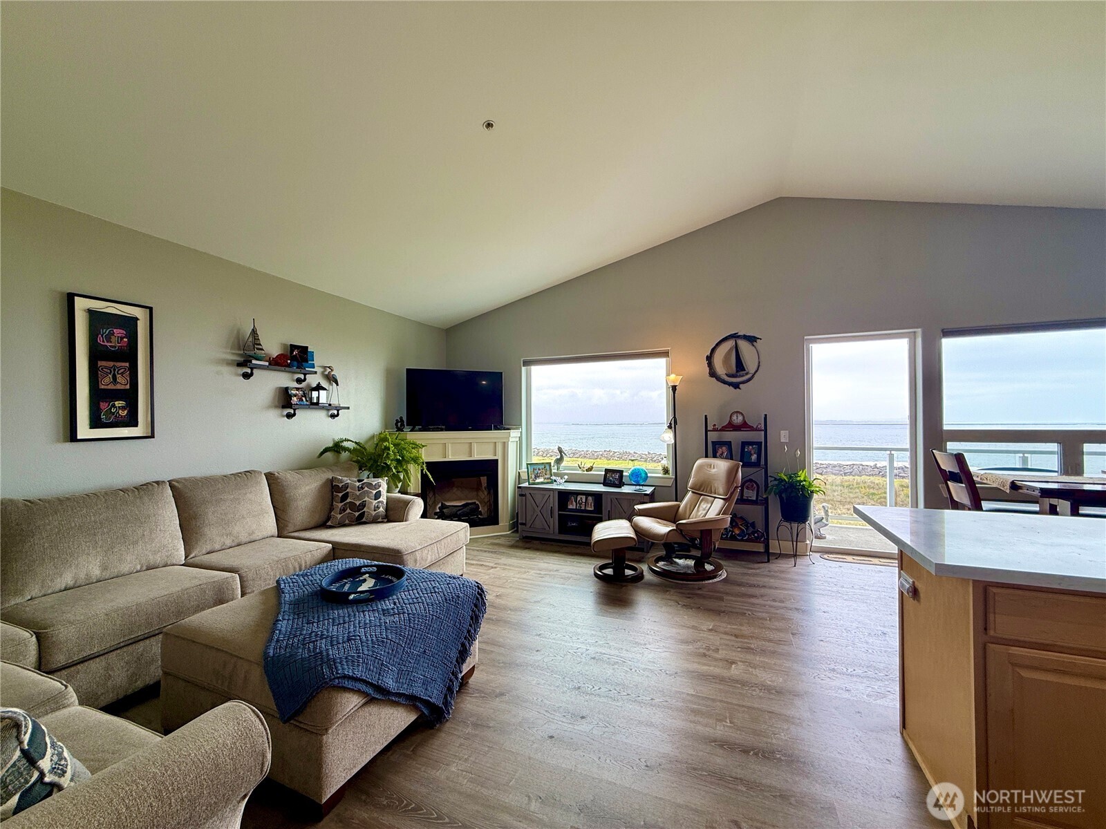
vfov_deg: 85.7
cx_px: 553
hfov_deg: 102.1
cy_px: 414
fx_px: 447
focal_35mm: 14
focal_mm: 2.22
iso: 50
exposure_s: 1/120
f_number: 2.2
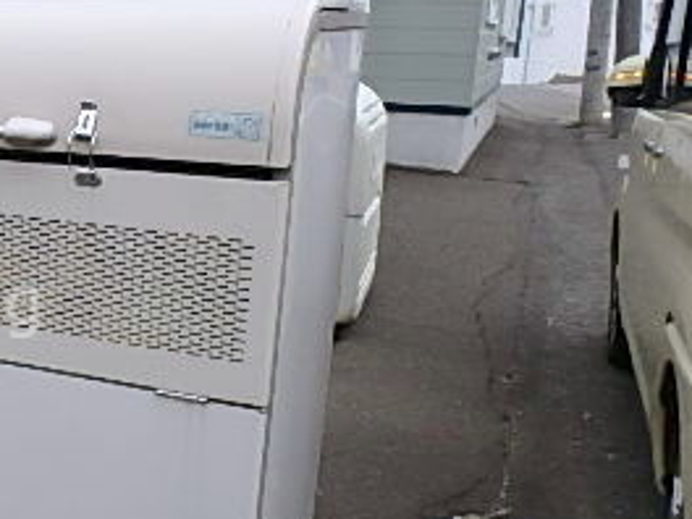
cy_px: 307
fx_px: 1020
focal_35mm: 51
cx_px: -126
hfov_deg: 31.7
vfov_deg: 28.5
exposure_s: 1/500
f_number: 3.5
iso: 125
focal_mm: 3.7
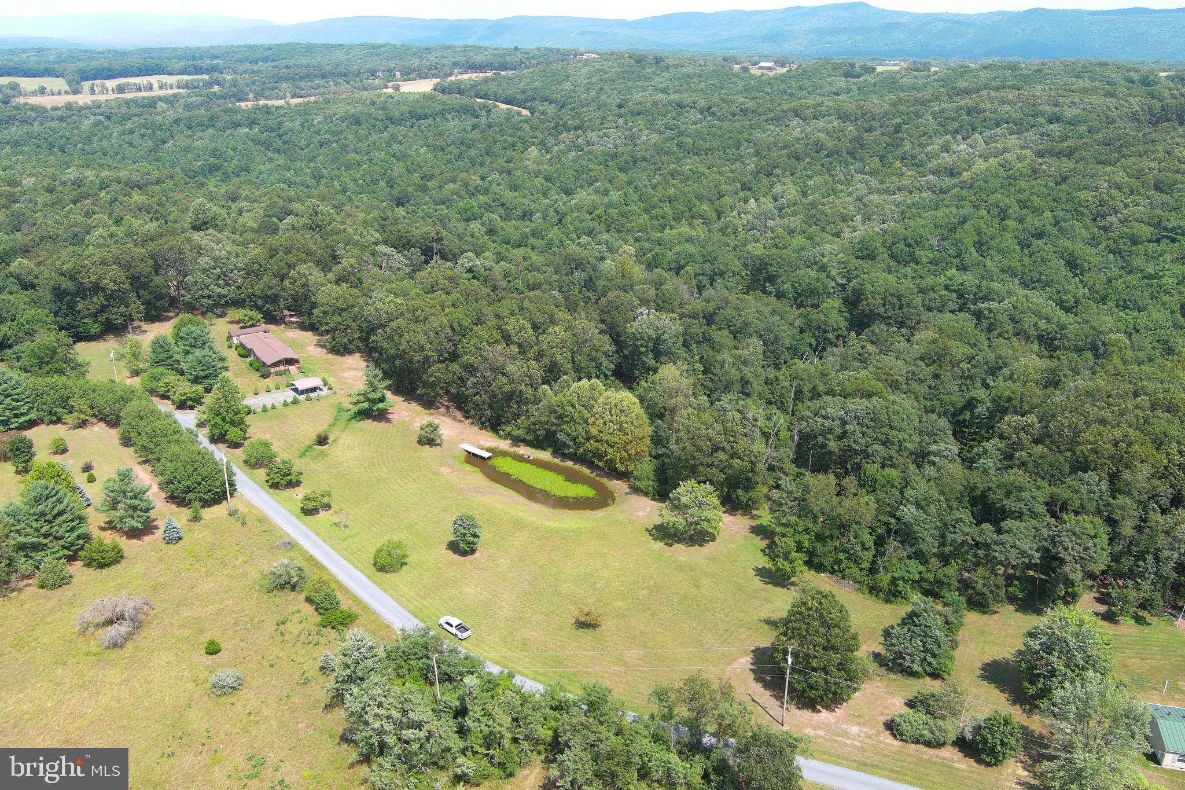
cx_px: 592
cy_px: 395
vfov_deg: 45.0
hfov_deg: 63.7
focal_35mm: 29
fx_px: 954
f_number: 2.8
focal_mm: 10.57
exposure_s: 1/592
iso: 100
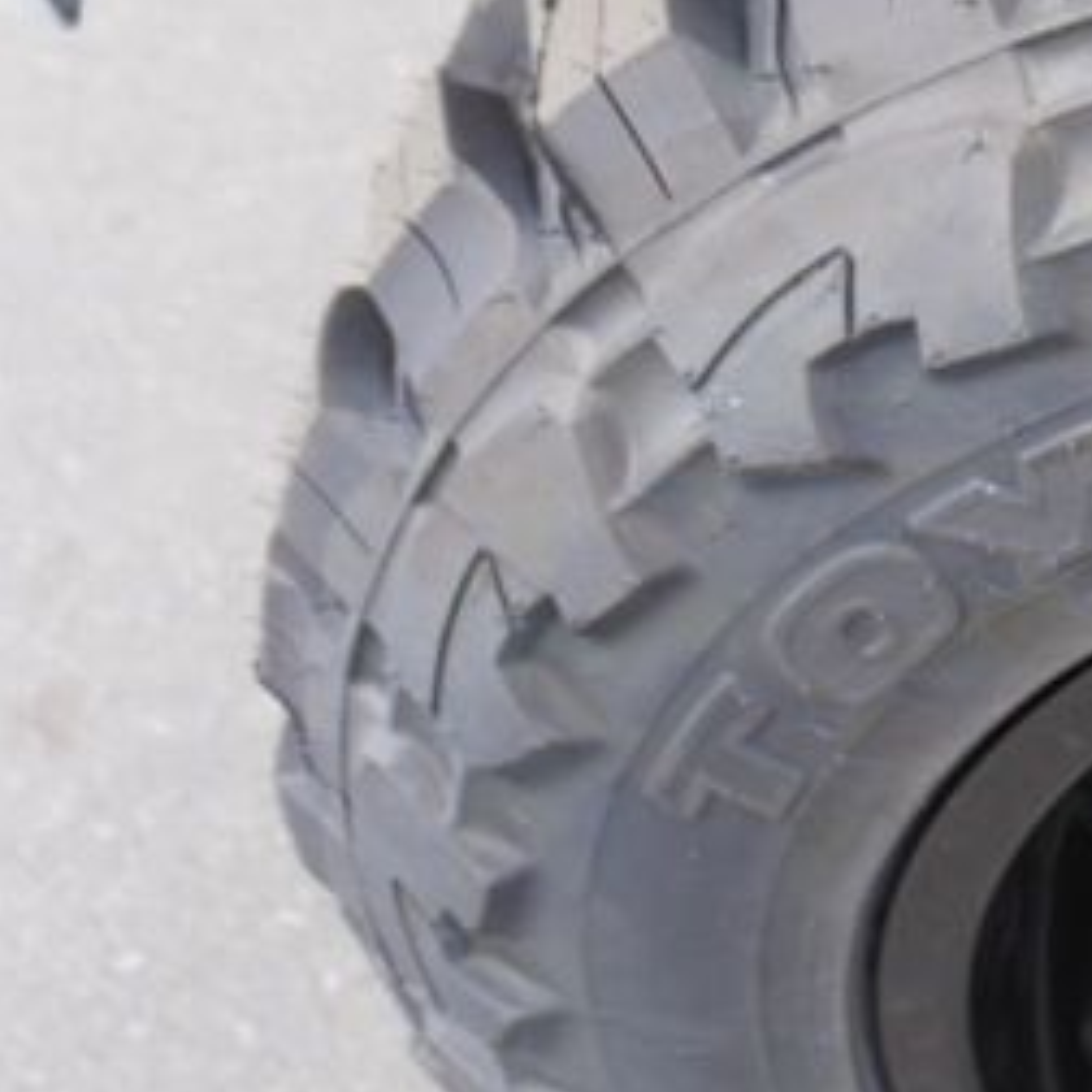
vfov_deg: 20.8
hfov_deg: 17.3
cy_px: 364
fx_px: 2962
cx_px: 1924
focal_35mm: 83
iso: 125
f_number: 4
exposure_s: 1/60
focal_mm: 16
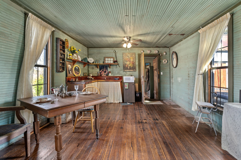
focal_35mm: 16
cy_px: 80
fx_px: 107
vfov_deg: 73.7
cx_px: 120
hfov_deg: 96.7
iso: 320
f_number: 7.1
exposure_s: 1.6
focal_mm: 16
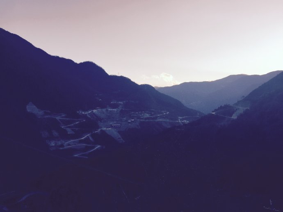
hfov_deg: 61.7
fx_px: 237
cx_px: 142
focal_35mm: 29
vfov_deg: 48.2
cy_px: 106
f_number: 2.2
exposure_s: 1/732
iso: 32
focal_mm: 4.15
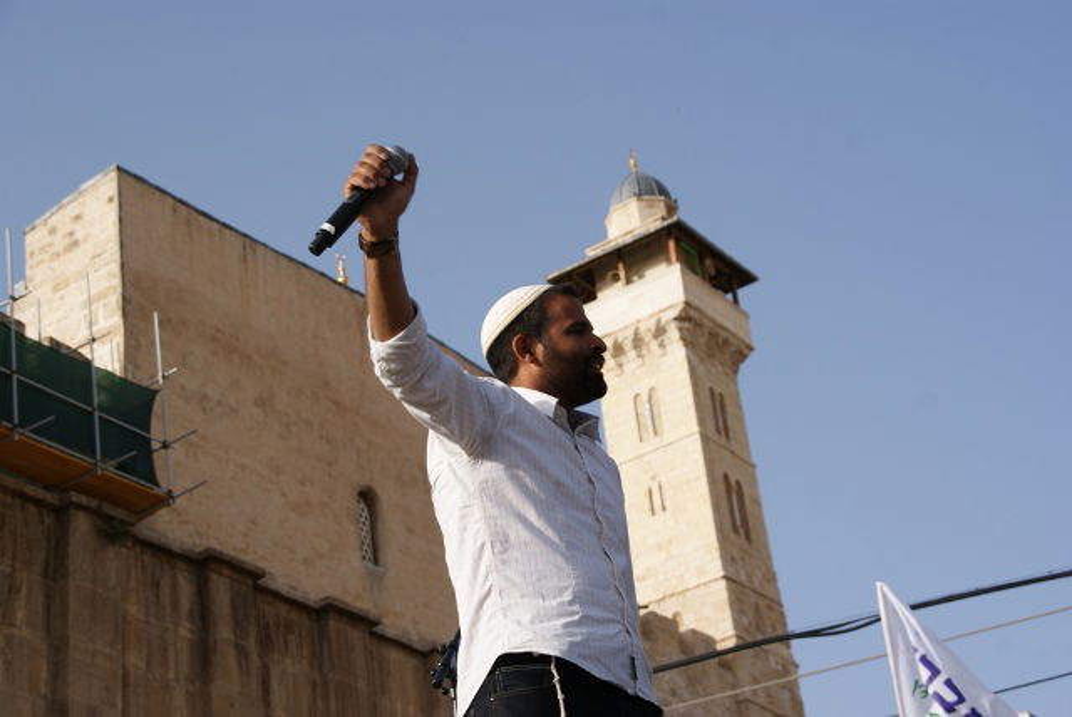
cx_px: 536
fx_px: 2012
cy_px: 358
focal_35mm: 68
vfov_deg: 20.2
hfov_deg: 29.8
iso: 100
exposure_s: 1/250
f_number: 8
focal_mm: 45
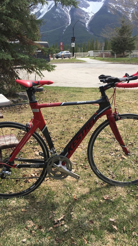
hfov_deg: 36.6
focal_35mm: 32
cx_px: 62
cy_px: 122
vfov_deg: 61.0
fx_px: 208
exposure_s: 1/732
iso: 32
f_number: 2.2
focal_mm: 4.15
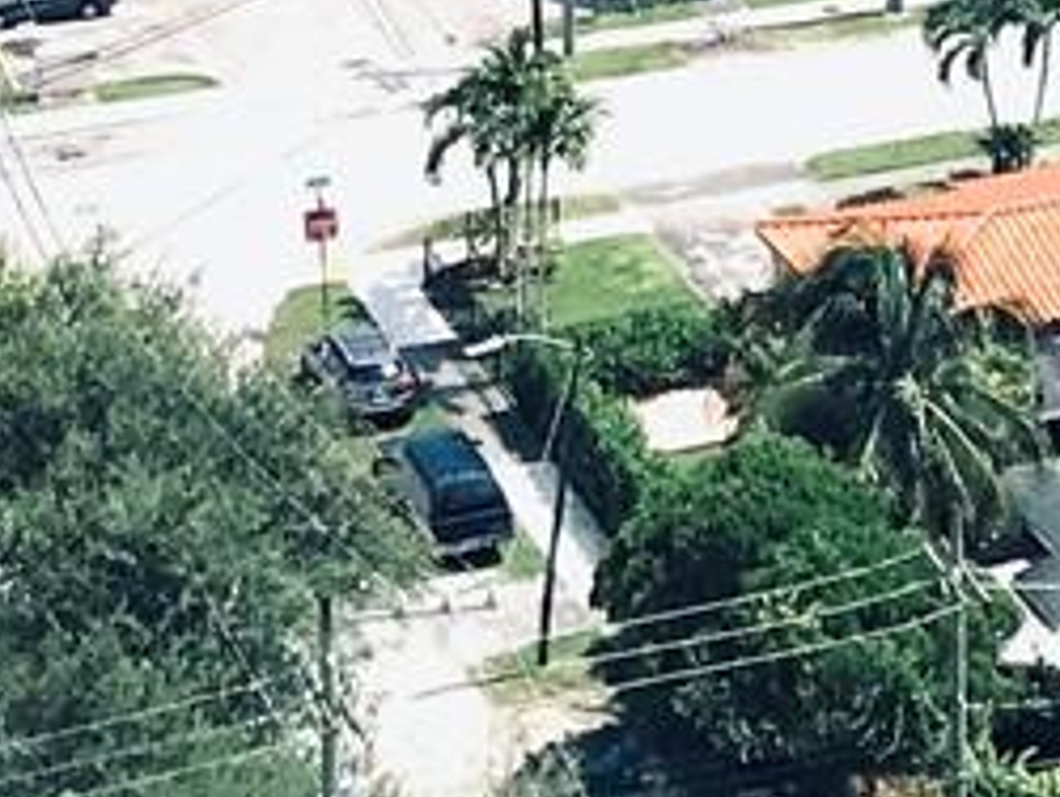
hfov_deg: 10.6
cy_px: -1102
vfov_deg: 7.7
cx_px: 1671
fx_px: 5487
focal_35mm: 179
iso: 20
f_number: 1.8
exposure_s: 1/2907
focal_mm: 3.99
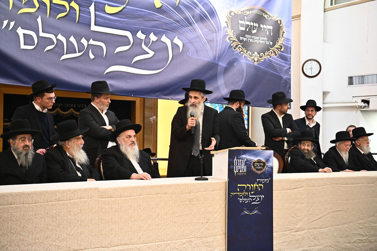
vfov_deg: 24.6
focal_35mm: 55
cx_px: 188
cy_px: 126
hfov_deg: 36.3
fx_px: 576
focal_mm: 55
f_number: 3.5
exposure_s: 1/200
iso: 3200
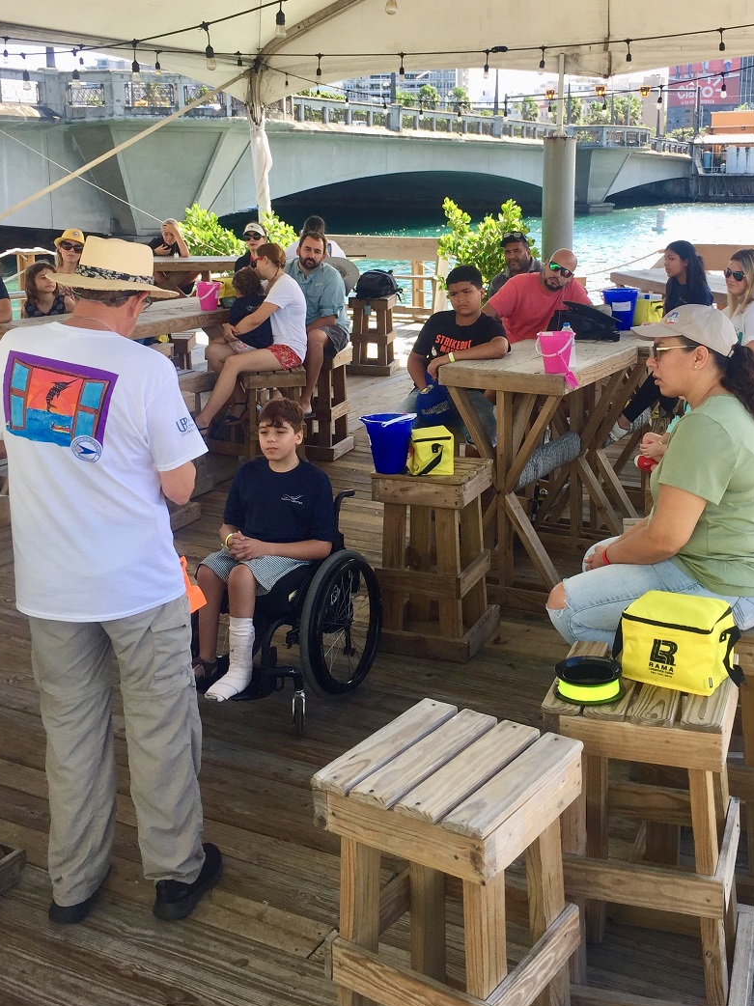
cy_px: 373
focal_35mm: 38
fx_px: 1104
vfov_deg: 48.5
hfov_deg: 37.6
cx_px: 433
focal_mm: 4.15
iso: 32
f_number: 2.2
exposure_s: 1/455
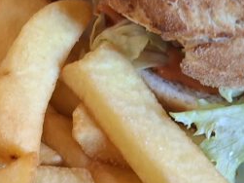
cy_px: 83
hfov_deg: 20.4
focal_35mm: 94
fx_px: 662
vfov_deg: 15.7
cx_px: 21
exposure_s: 1/33
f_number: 1.8
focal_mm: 5.54
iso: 320
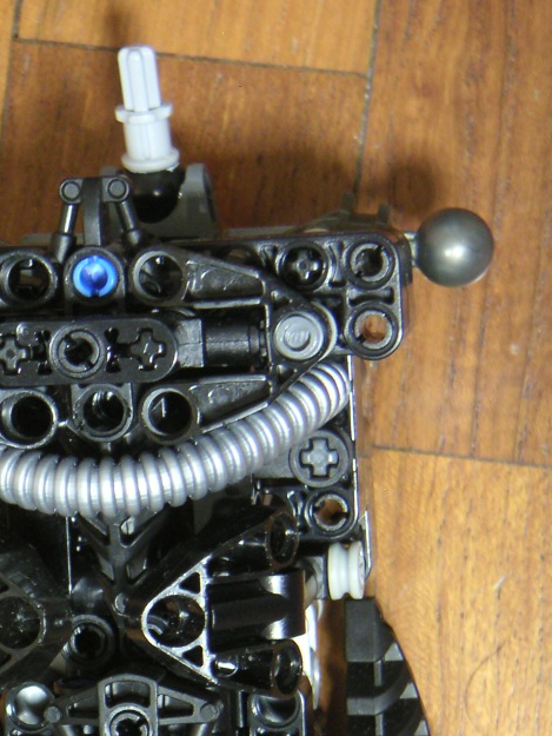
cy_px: 541
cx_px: 168
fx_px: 3379
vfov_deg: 12.4
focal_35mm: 159
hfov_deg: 9.3
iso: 100
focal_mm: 15
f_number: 3.5
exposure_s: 3
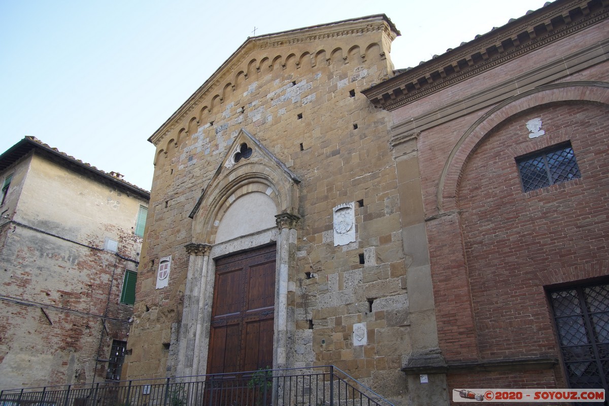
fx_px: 457
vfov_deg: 47.9
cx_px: 304
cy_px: 203
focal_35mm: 27
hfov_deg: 67.4
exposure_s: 1/60
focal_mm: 27
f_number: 8
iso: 200
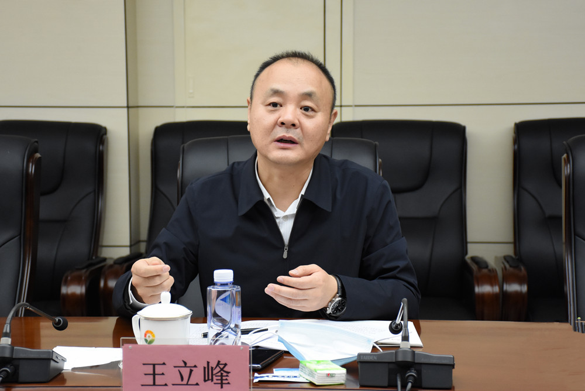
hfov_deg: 28.1
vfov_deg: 19.0
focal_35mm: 72
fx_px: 1171
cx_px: 292
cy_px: 196
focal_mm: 48
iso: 1600
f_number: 4.5
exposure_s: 1/80
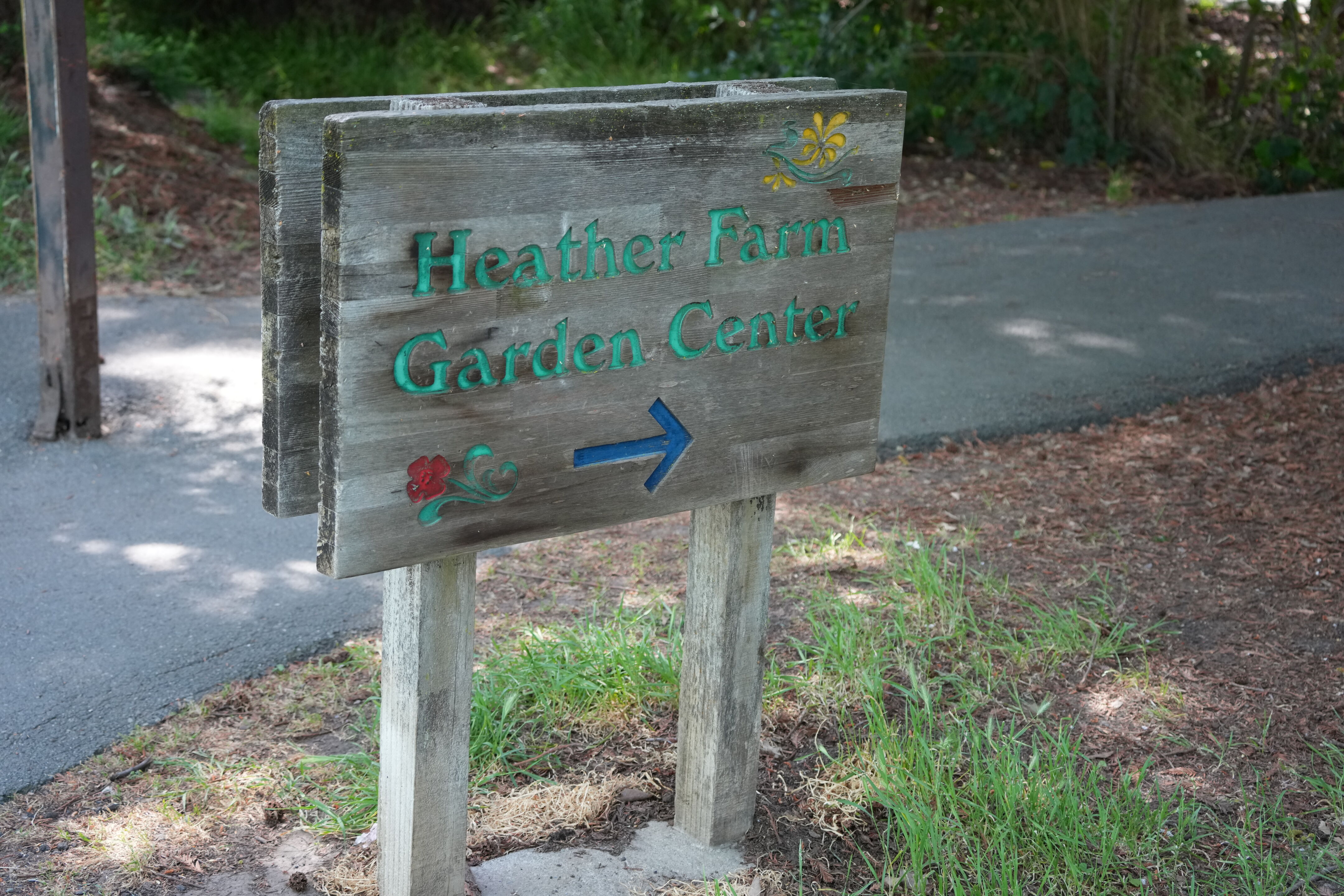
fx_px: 2128
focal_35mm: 57
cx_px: 672
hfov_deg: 35.1
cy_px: 448
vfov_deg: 23.8
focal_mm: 57
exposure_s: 1/400
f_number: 4.5
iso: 1600
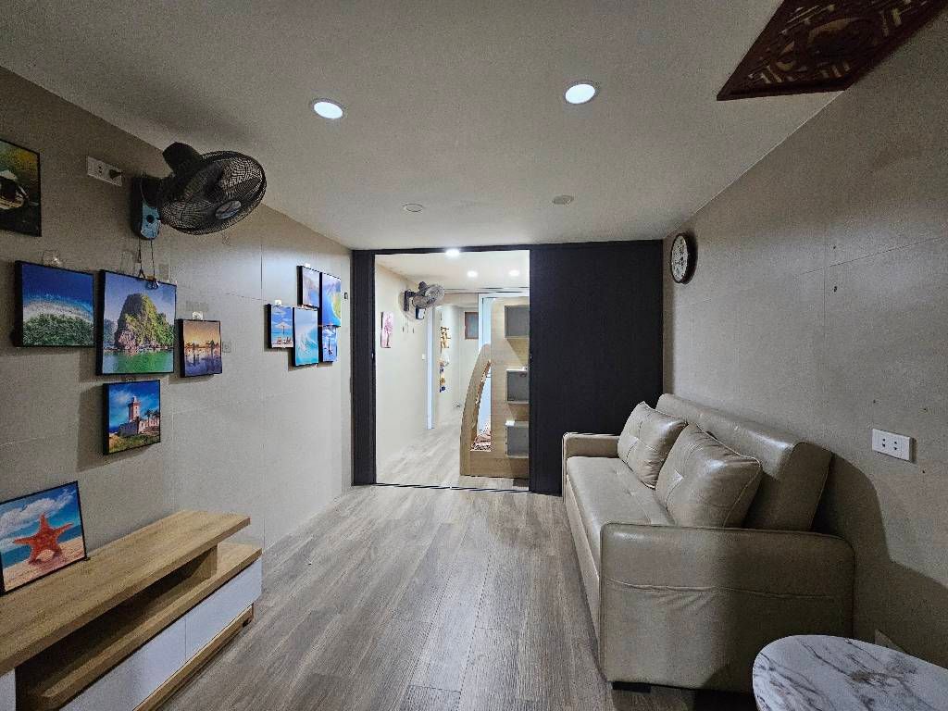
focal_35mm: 13
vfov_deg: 89.9
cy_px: 356
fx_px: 356
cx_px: 474
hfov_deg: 106.2
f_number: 2.2
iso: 500
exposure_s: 1/33.4
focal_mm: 2.2
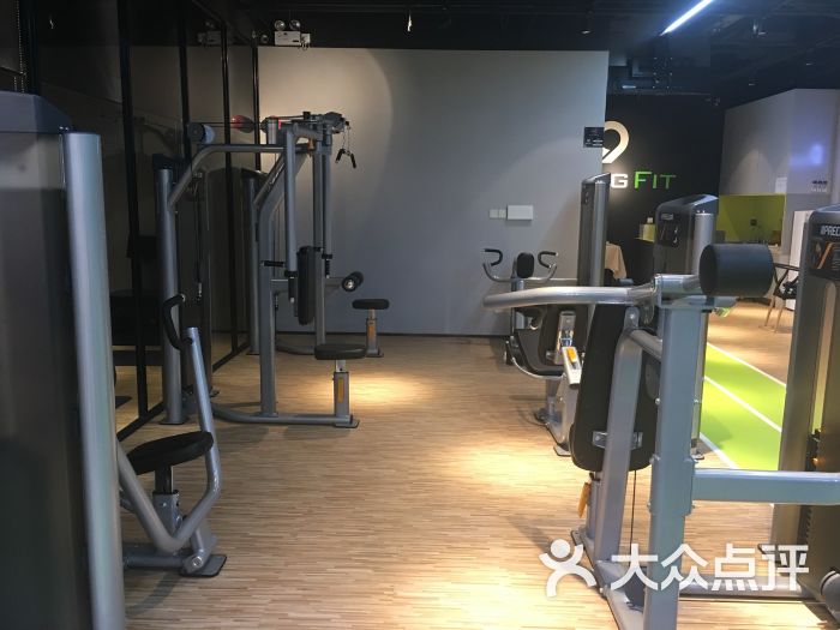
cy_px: 315
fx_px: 704
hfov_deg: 61.7
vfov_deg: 48.2
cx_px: 420
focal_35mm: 29
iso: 80
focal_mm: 4.15
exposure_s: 1/17
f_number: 2.2
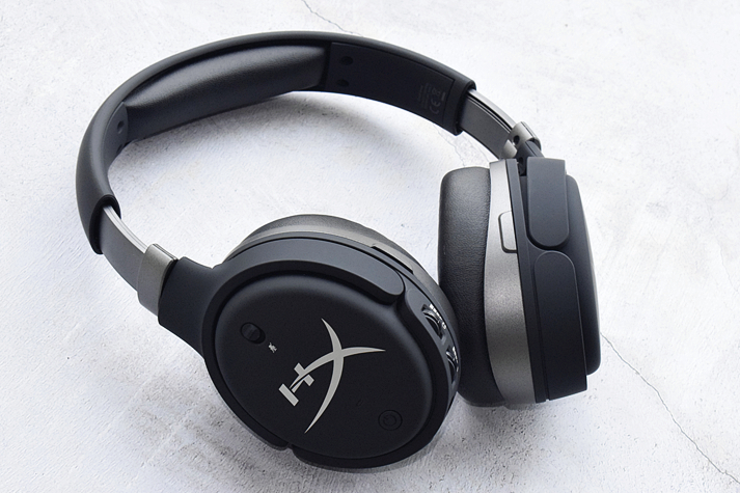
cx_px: 371
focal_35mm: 93
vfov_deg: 14.8
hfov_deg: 22.0
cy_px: 239
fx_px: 1902
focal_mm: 55
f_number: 14
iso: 3200
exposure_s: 1/200
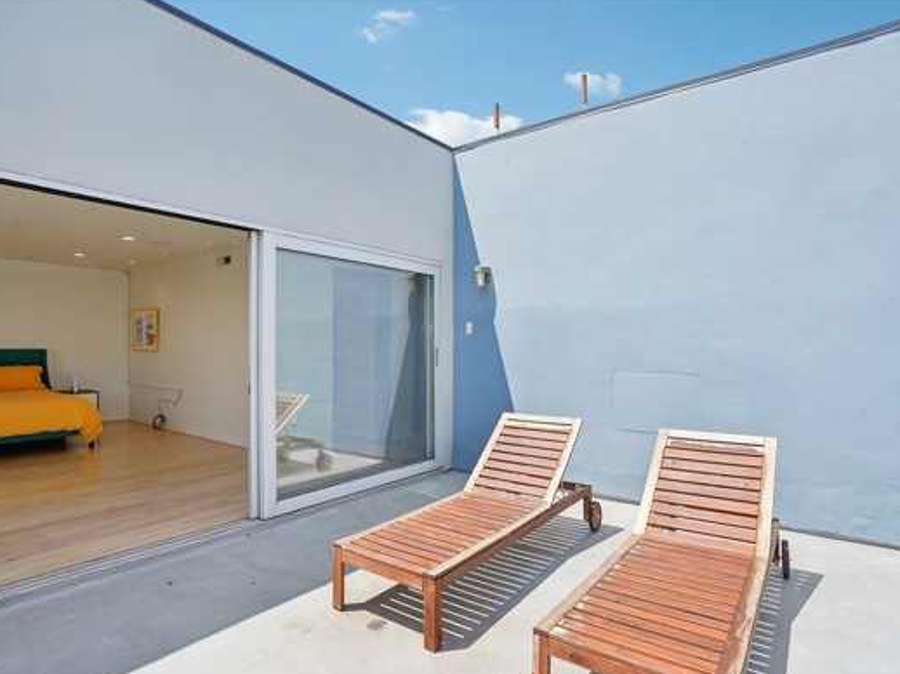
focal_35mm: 19
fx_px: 494
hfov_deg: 84.5
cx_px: 408
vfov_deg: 68.6
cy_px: 361
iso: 400
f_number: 8
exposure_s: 1/640
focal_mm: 16
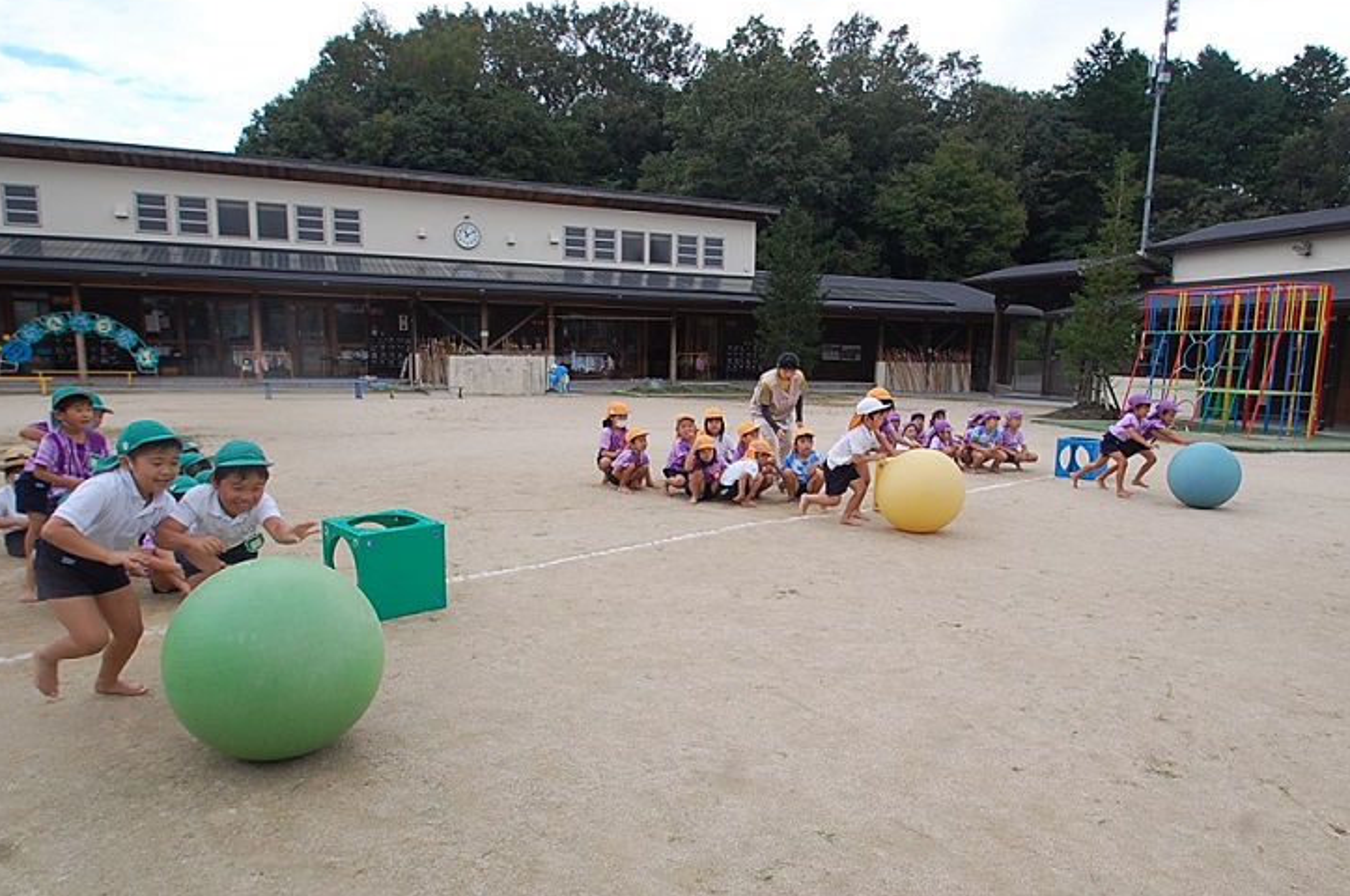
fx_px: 899
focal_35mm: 24
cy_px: 510
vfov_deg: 52.8
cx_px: 730
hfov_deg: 73.7
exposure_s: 1/200
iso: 200
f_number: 7.1
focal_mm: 12
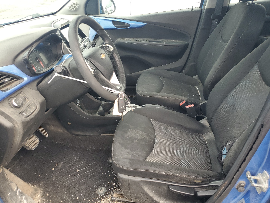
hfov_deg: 67.3
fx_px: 203
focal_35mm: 26
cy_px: 102
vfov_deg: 53.1
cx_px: 135
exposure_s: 1/182
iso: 50
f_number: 1.5
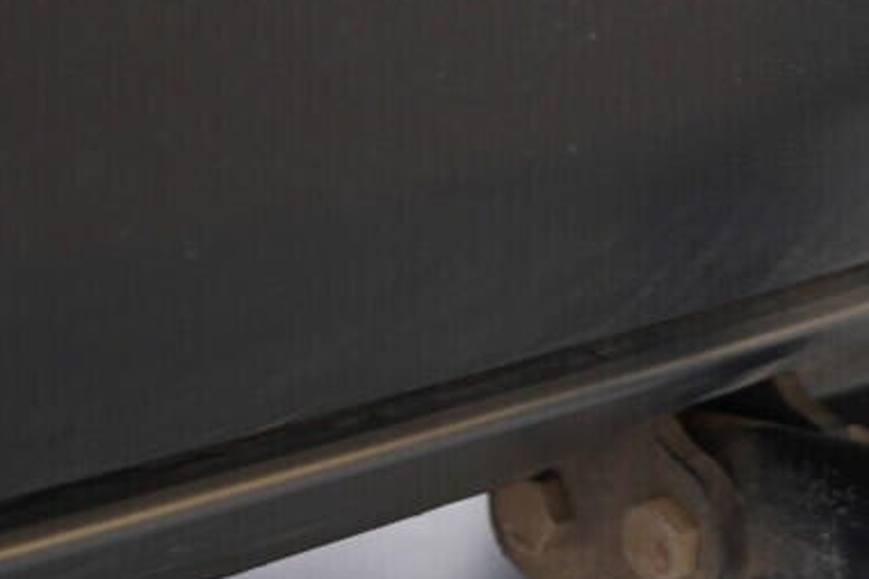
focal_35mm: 136
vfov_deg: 10.1
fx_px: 3283
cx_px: 1143
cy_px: 132
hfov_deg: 14.4
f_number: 2.8
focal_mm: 24
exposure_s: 1/40
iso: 125
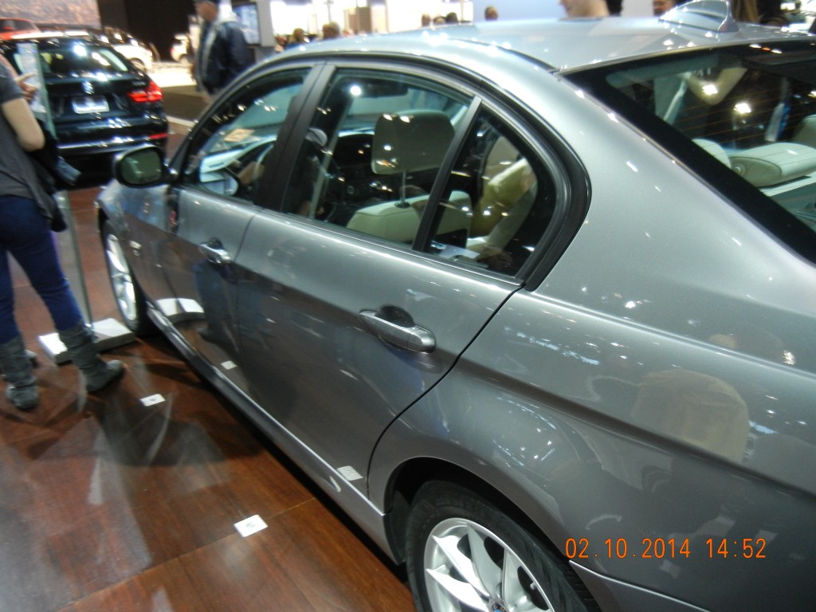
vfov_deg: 46.8
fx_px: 707
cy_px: 306
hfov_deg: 60.0
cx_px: 408
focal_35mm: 30
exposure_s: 1/33.2
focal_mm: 5.4
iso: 400
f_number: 3.5
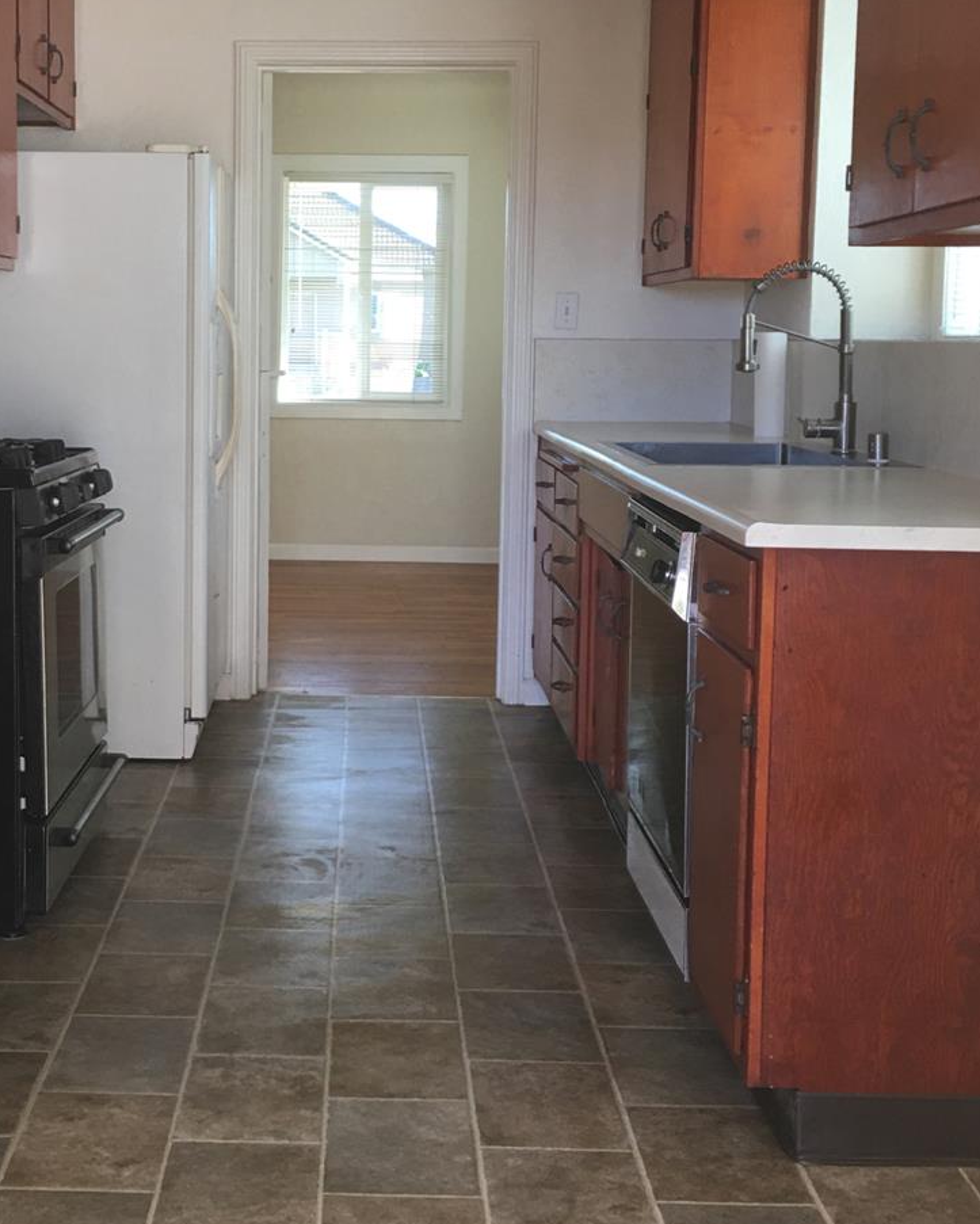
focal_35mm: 47
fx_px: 1703
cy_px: 504
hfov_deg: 31.8
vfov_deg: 39.4
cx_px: 299
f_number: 2.2
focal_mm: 4.15
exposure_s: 1/30
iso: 25
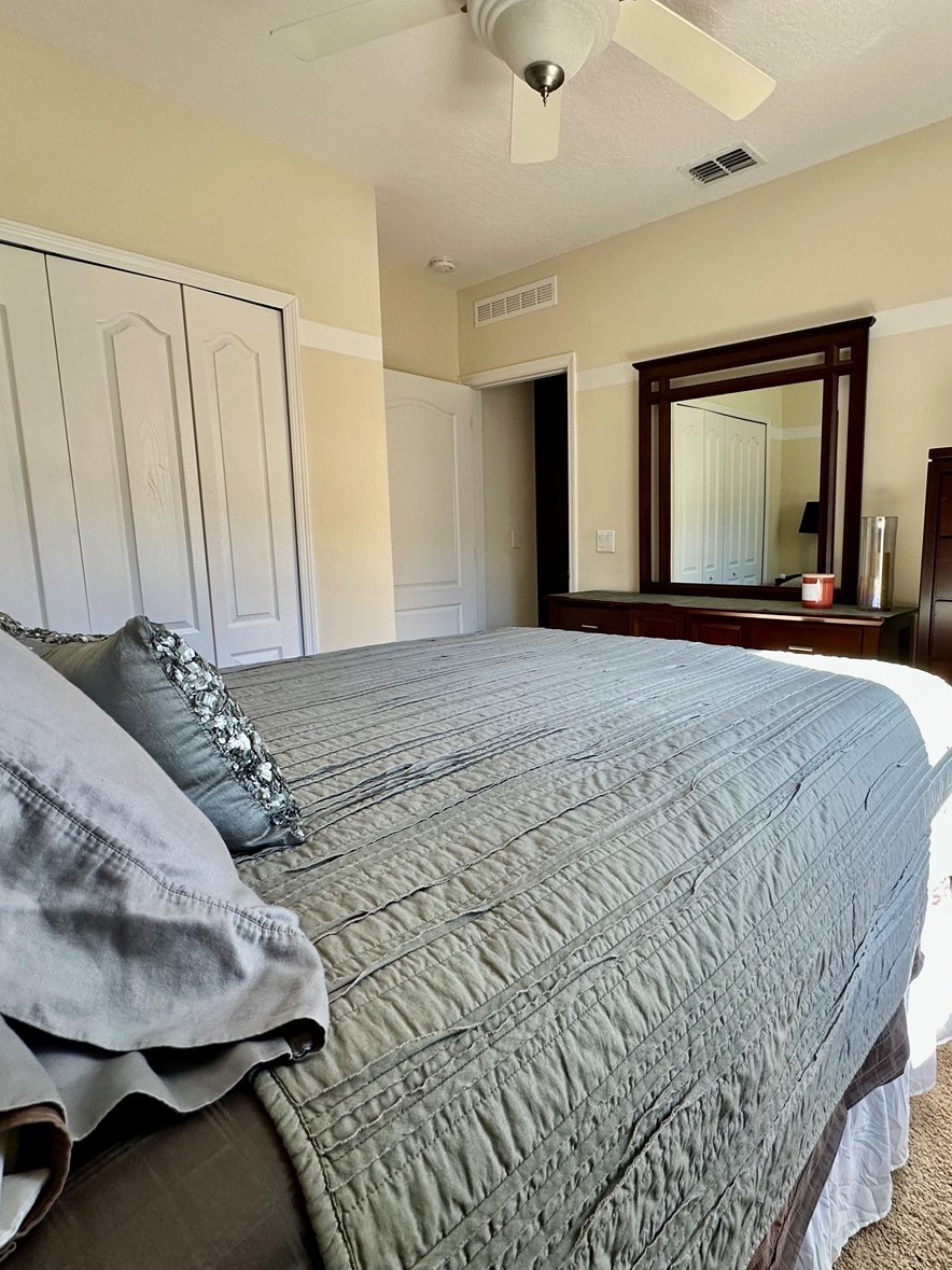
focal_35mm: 19
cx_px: 583
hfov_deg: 67.8
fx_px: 697
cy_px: 642
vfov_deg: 84.7
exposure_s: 1/99
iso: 125
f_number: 2.2
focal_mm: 2.22
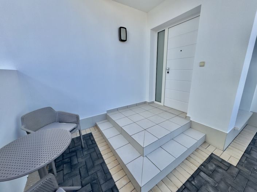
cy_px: 96
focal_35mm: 14
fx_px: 104
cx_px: 128
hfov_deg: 102.1
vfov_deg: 85.6
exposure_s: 1/796
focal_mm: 2.22
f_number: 2.2
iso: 40
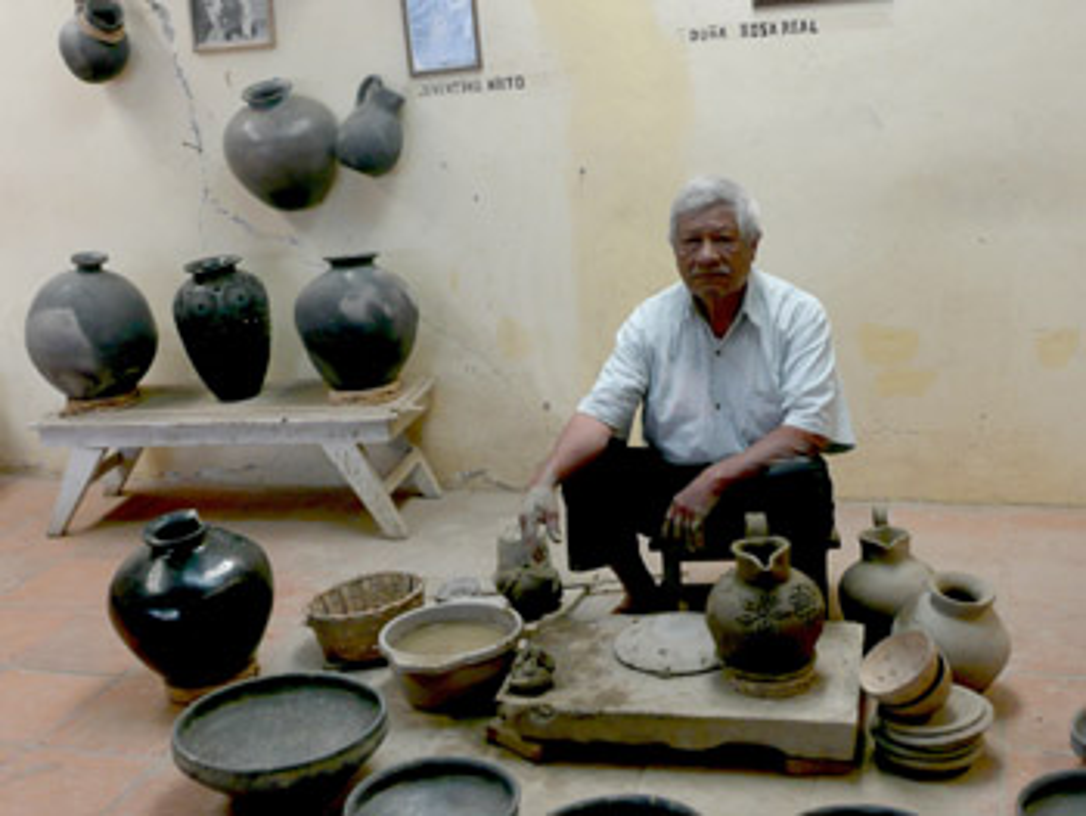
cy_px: 408
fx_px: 1350
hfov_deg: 43.8
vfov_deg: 33.6
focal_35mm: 43
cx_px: 543
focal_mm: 7
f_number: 4
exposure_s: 1/30
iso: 100
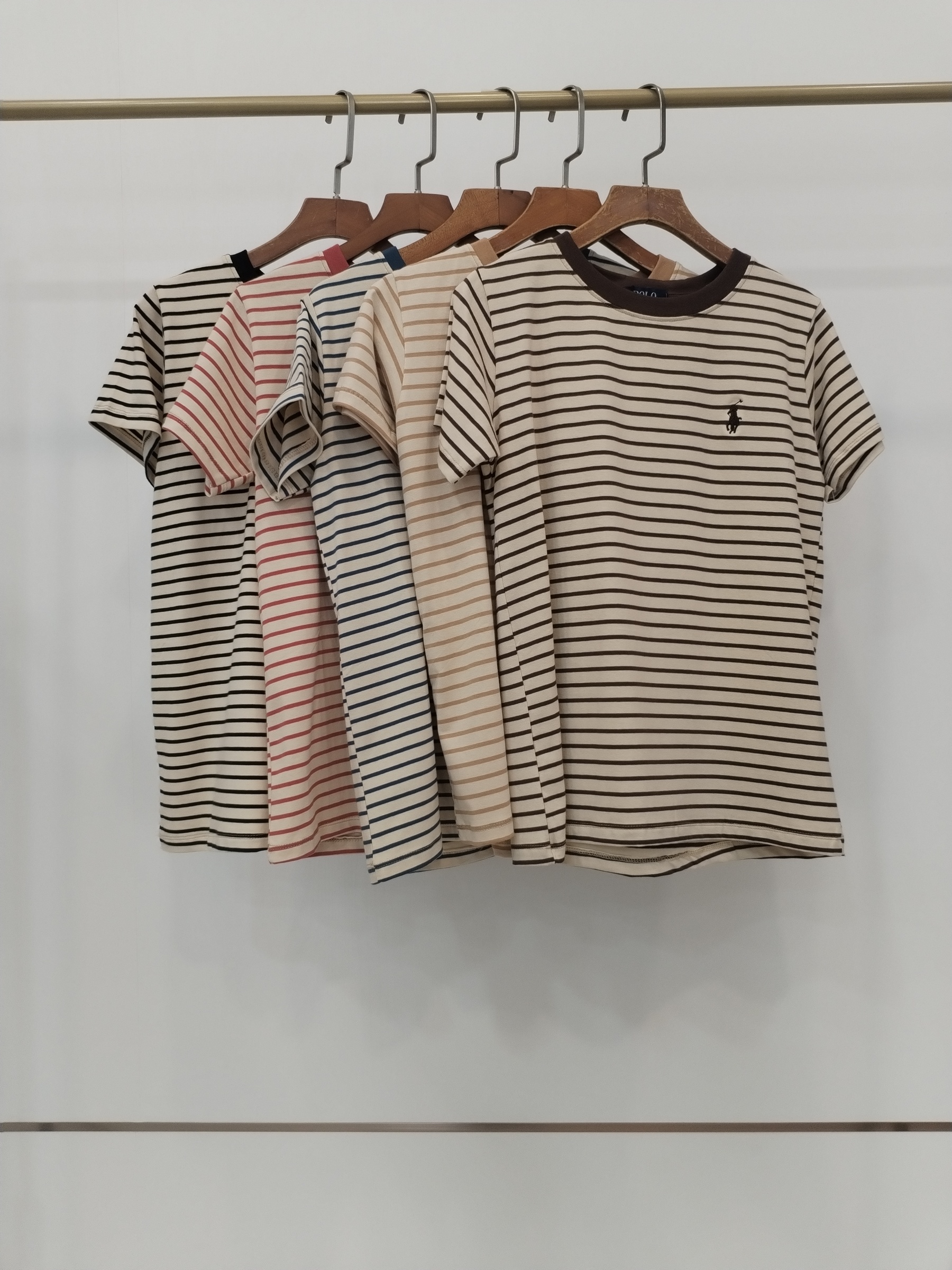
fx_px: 1063
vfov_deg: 61.7
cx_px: 476
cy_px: 635
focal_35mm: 29
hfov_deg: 48.2
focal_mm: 4.75
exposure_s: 1/60
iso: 228
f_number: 1.8
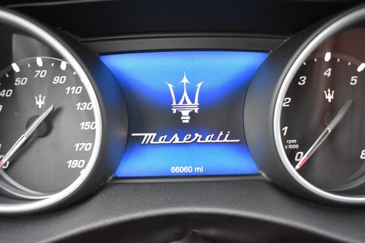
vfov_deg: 43.6
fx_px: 304
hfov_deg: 62.0
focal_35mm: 30
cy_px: 122
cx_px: 182
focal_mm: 20
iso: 3200
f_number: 3.5
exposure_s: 1/100
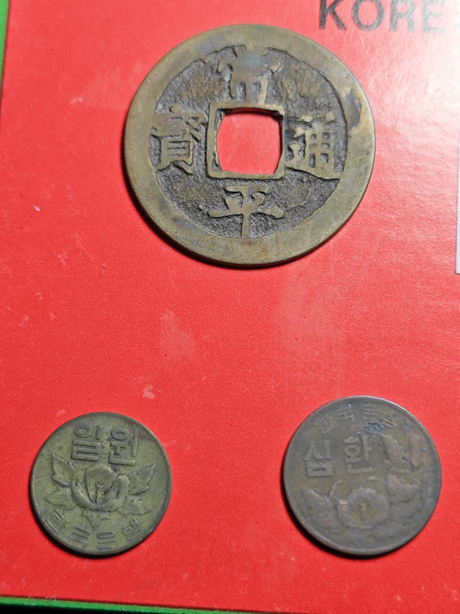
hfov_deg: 27.0
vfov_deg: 35.5
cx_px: 230
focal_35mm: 54
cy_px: 307
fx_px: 957
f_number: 1.6
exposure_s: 1/100
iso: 160
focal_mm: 5.84
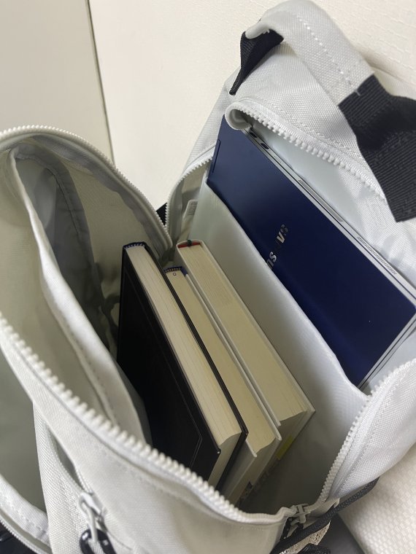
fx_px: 417
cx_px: 208
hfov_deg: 53.1
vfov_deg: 67.3
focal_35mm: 26
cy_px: 277
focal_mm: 5.1
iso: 250
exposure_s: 1/60
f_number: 1.6
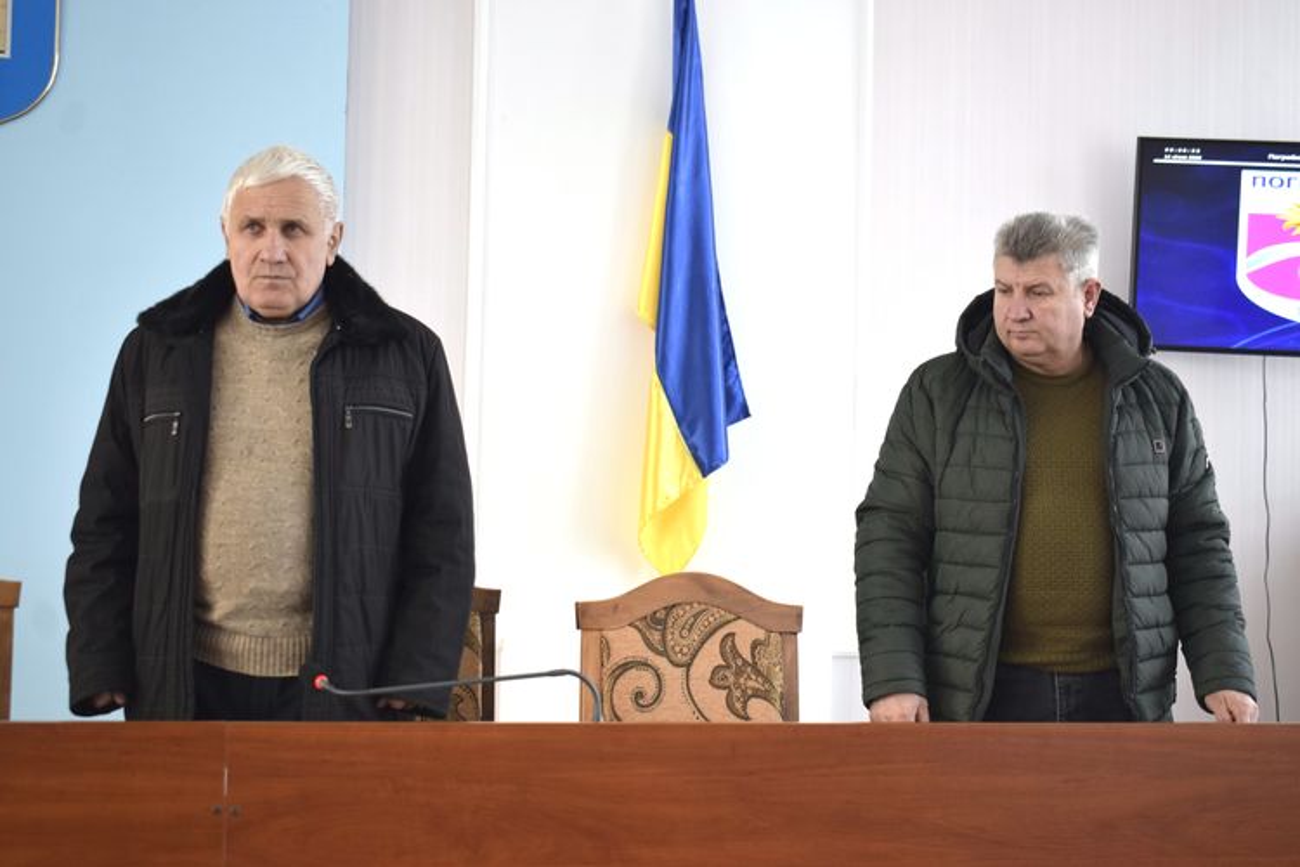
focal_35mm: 57
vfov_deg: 23.8
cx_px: 650
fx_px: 2058
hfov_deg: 35.1
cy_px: 434
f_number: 4.8
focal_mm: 38
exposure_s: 1/60
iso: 800
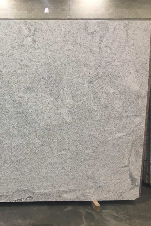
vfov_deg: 47.4
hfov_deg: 30.3
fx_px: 258
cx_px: -1
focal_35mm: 41
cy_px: 114
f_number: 2.2
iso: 32
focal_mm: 4.15
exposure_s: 1/30
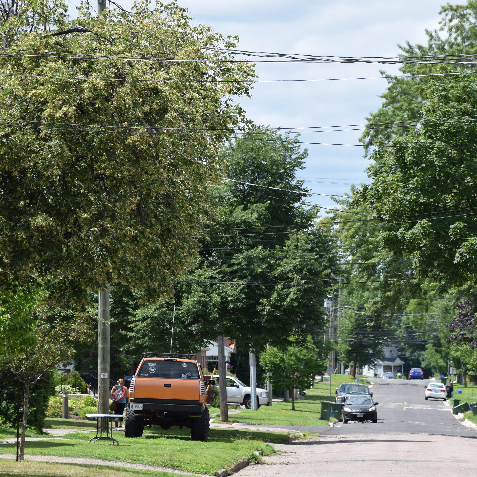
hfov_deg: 6.7
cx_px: 307
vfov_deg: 6.7
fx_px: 4069
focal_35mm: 261
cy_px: 264
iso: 100
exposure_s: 1/500
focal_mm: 116
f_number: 5.6
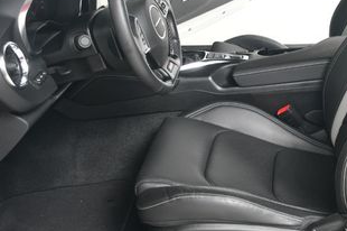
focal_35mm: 62
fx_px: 597
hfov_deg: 31.1
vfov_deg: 21.8
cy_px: 78
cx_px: 304
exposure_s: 1/160
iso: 100
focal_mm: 20
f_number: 5
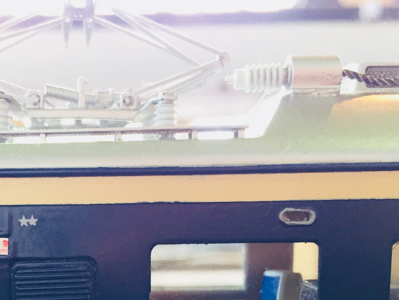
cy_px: 316
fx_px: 772
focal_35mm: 67
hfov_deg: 28.0
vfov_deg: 21.0
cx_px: 52
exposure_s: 1/30
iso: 40
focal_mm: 4.15
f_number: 2.2
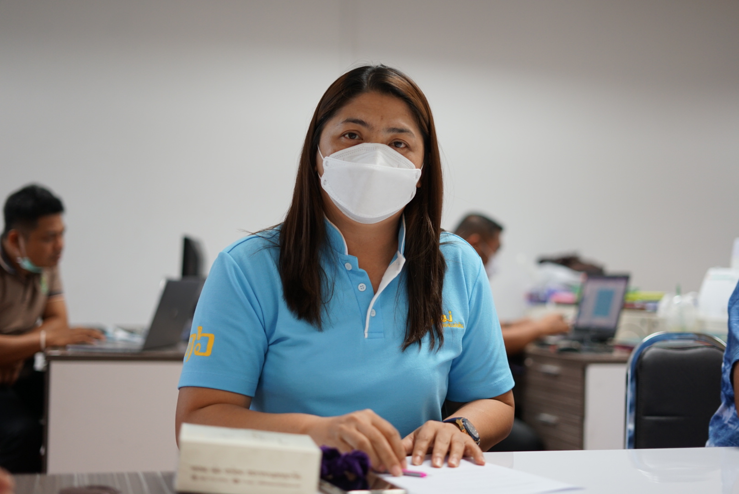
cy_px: 247
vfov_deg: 27.0
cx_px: 370
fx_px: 1027
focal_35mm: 50
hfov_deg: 39.6
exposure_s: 1/125
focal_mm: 50
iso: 400
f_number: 2
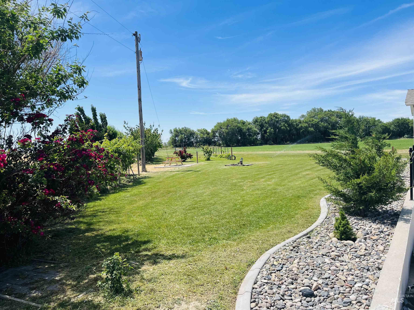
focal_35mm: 26
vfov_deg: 53.1
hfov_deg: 67.3
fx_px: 311
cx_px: 207
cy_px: 155
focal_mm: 5.1
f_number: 1.6
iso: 50
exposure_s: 1/3521
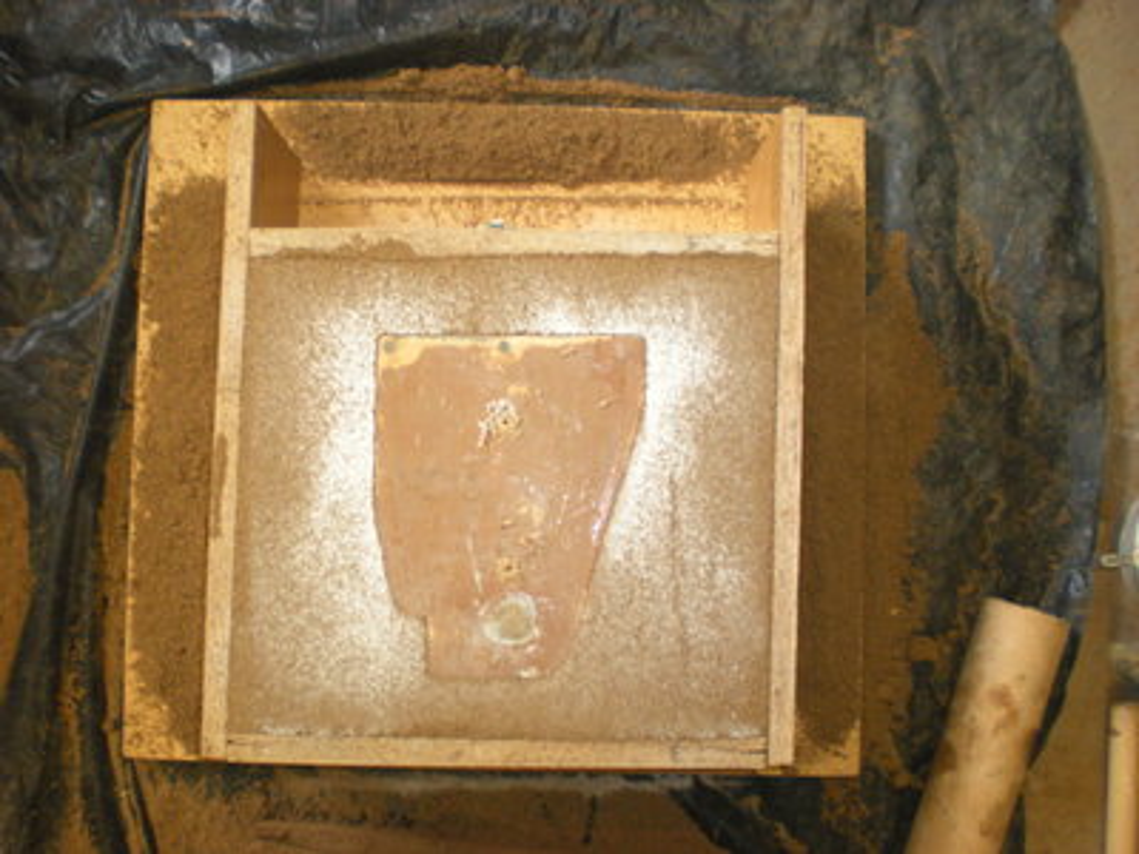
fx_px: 1250
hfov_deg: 49.0
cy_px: 427
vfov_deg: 37.7
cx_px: 570
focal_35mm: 38
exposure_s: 1/8
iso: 204
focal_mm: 6.3
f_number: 3.1
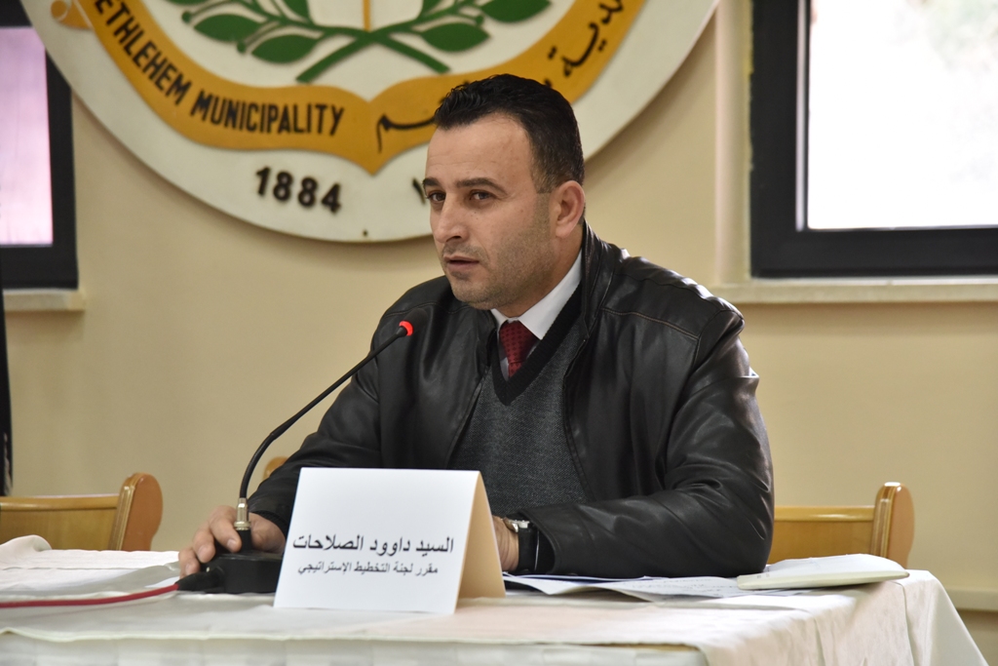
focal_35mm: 120
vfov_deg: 11.4
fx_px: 3327
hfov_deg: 17.1
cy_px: 333
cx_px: 499
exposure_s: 1/125
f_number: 5.6
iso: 2500
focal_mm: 120
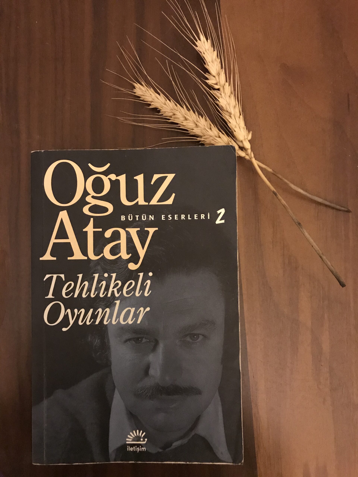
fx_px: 386
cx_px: 179
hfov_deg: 49.7
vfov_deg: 63.4
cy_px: 238
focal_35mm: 28
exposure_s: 1/4
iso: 125
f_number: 1.8
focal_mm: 3.99
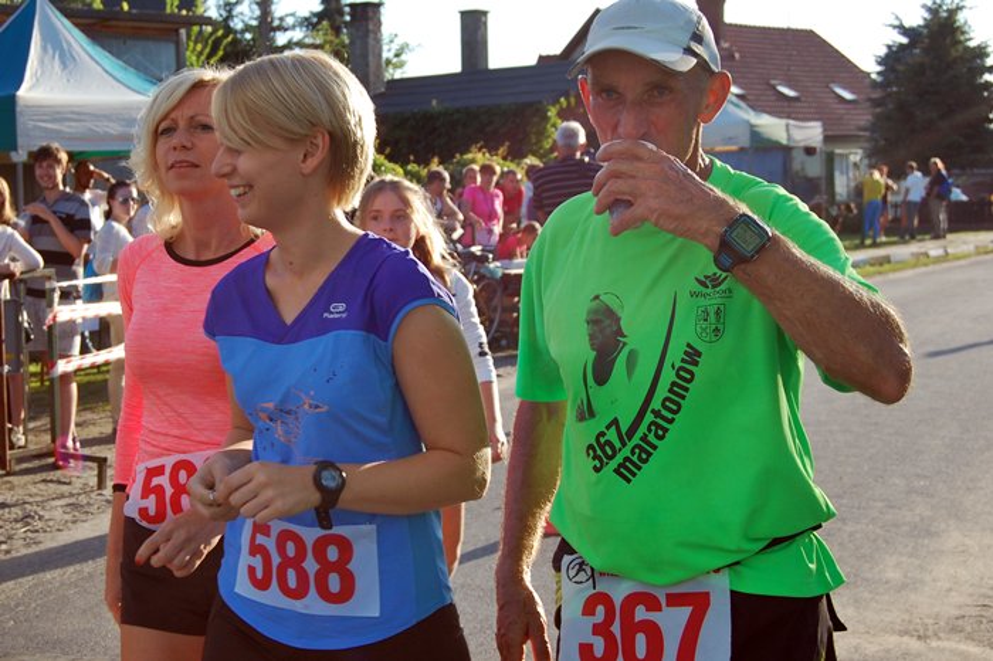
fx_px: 1406
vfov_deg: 26.5
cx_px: 496
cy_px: 330
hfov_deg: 38.9
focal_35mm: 51
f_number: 8
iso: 200
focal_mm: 34
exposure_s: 1/250
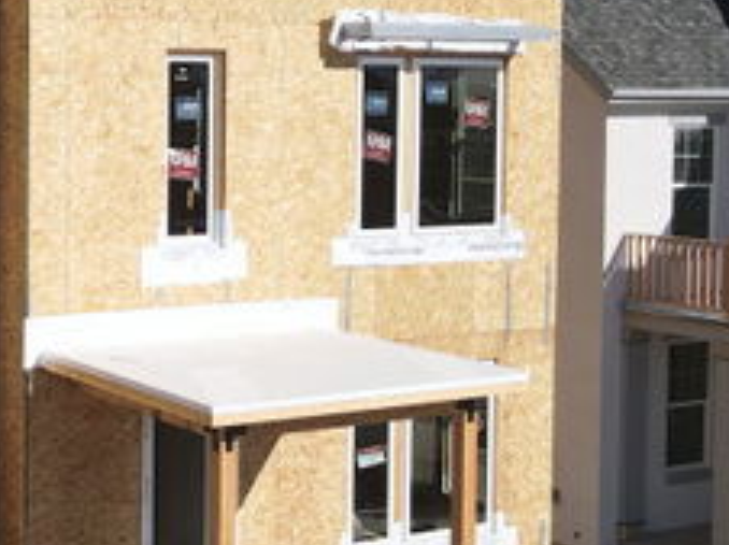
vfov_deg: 21.5
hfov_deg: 26.4
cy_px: 184
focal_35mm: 68
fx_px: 1431
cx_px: -71
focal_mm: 4.5
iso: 100
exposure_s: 1/1250
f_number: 2.8
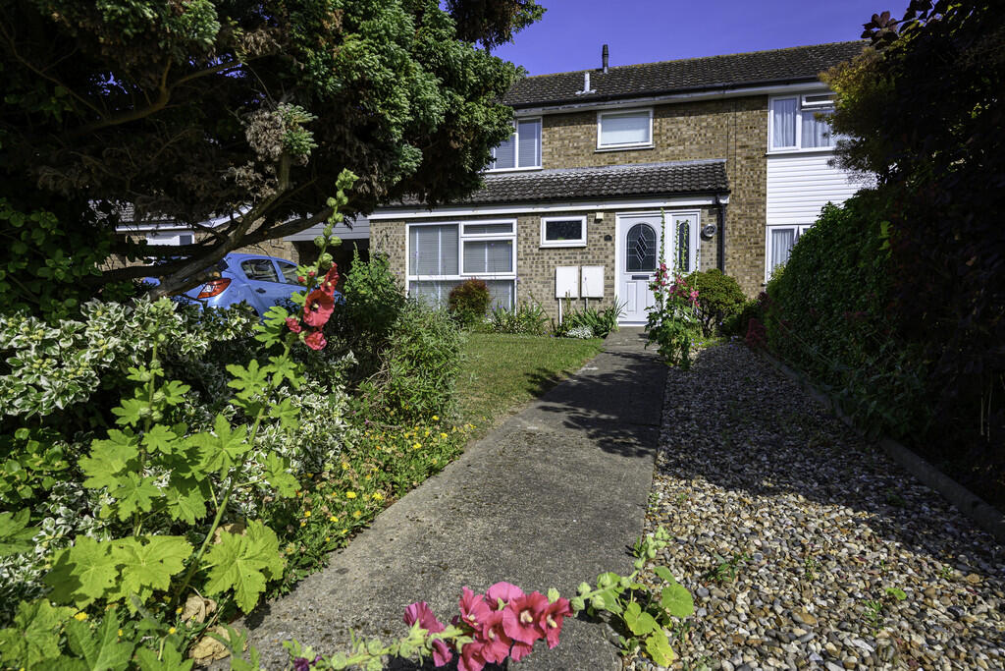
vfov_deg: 61.9
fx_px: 558
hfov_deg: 84.0
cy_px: 336
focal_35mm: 20
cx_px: 502
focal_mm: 20
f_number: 8
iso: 320
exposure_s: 1/1250
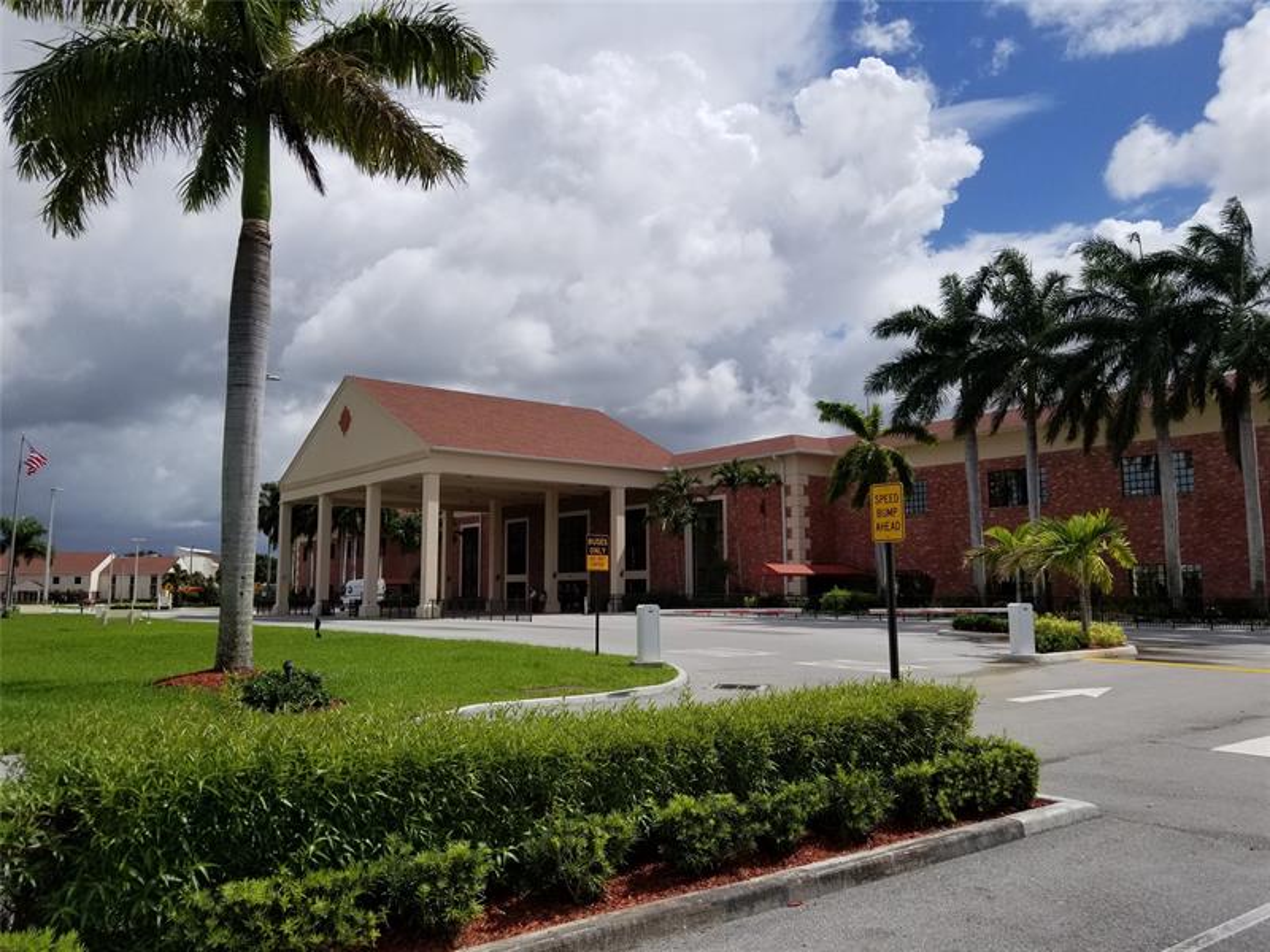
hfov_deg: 67.3
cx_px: 635
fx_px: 954
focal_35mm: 26
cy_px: 476
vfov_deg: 53.1
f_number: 1.7
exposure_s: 1/6784
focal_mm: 4.25
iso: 50
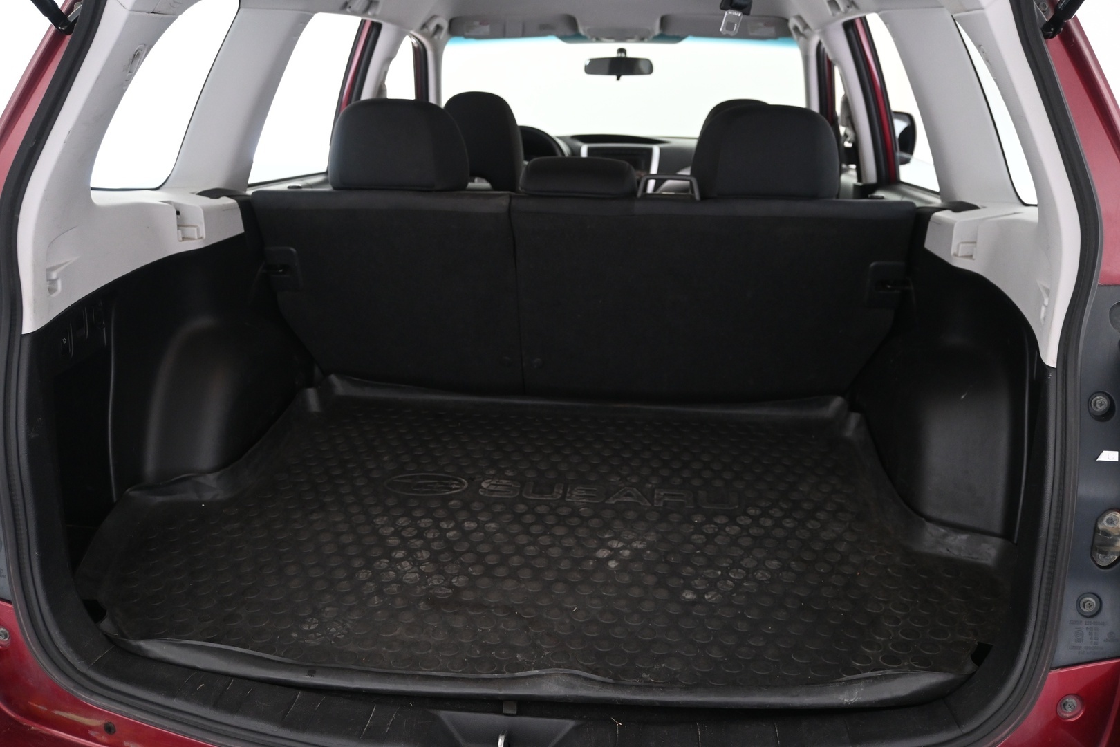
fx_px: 980
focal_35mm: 32
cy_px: 374
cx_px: 560
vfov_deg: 41.7
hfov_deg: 59.5
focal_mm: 21
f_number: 4
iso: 1250
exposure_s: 1/30
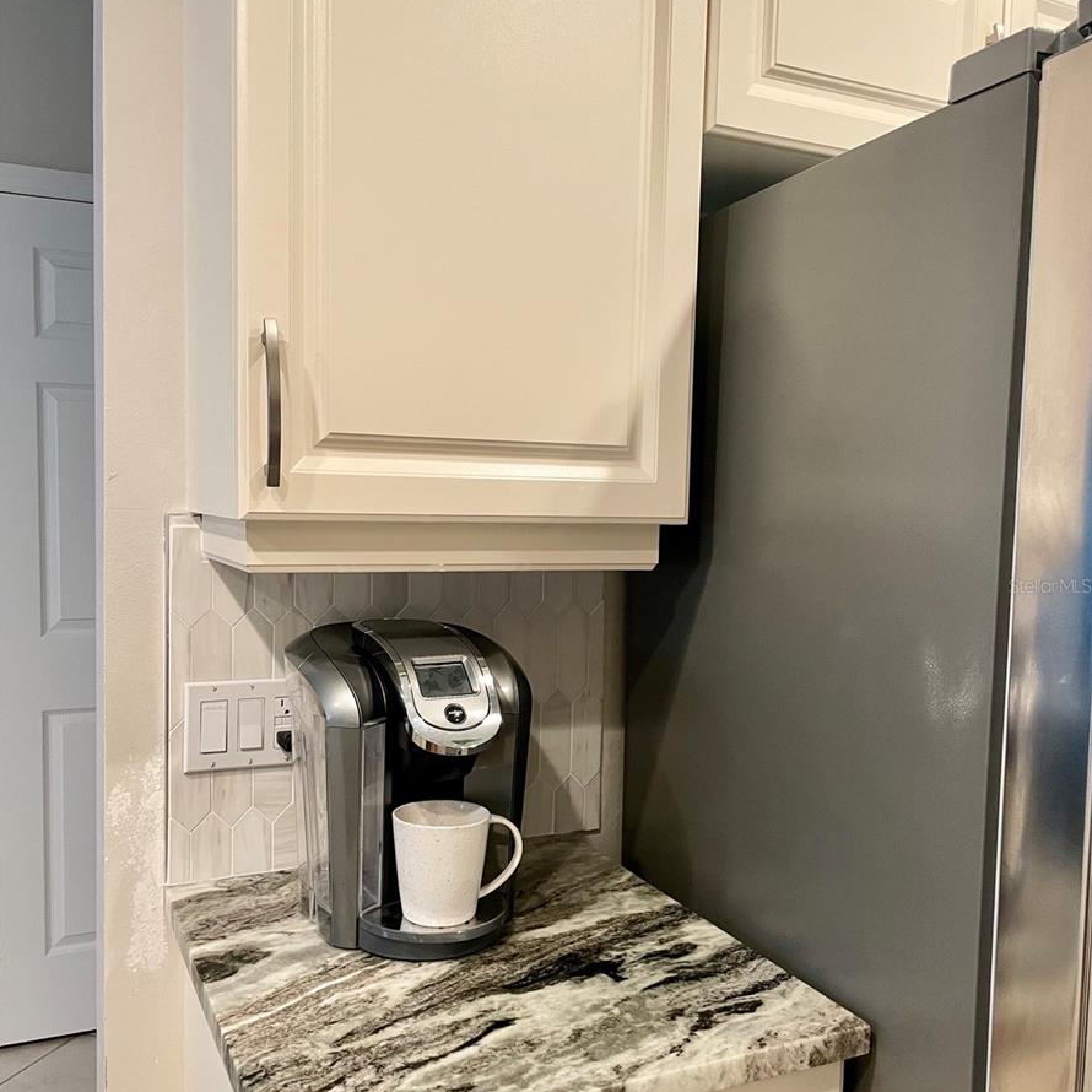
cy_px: 585
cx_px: 544
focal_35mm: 31
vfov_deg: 52.5
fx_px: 1106
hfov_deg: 52.5
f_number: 1.6
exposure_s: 1/60
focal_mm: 4.2
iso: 160
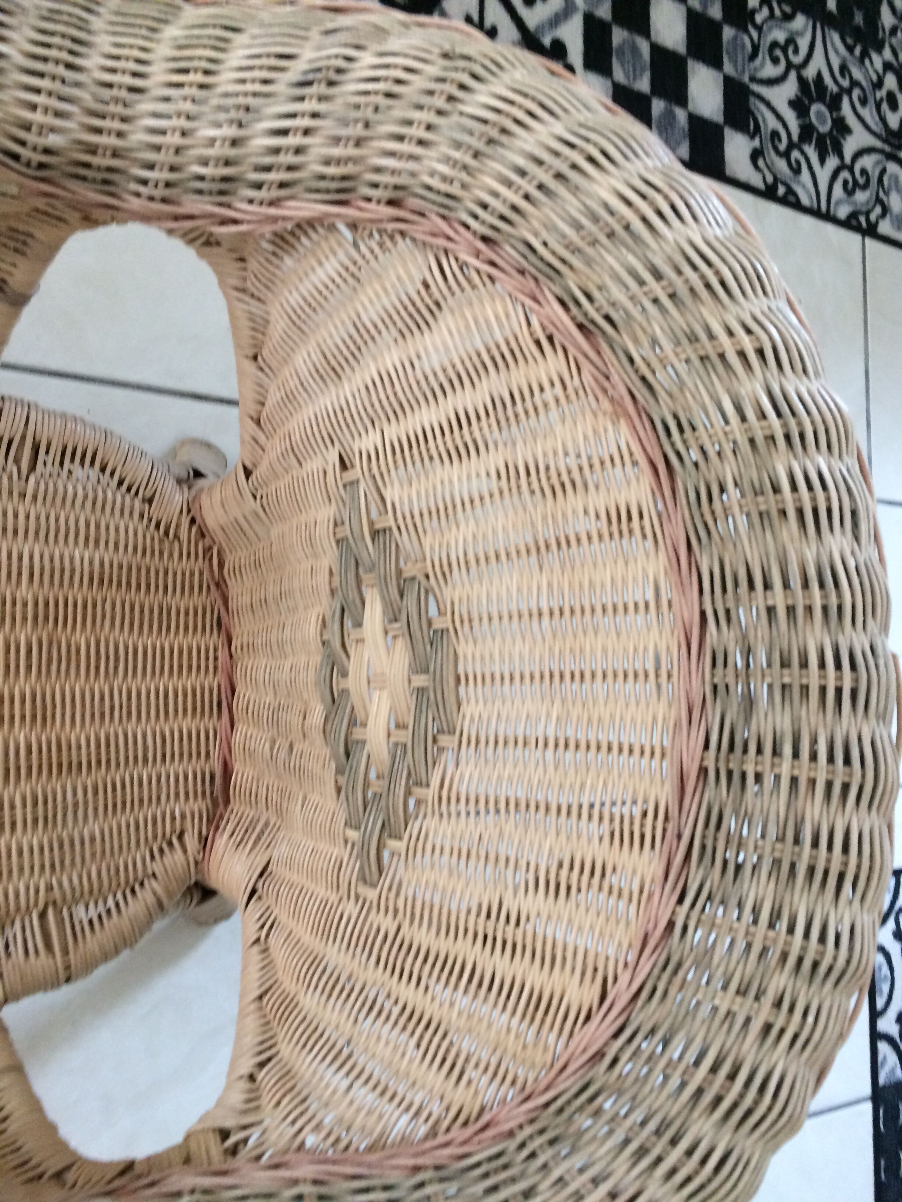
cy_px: 601
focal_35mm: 29
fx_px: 1008
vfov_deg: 61.7
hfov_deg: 48.2
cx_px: 451
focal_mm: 4.15
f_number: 2.2
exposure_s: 1/33
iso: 200
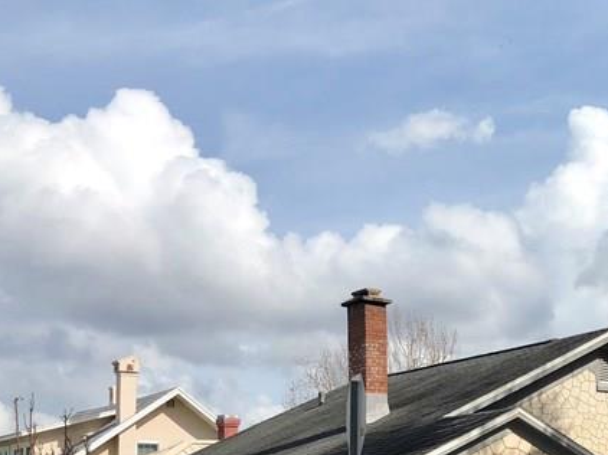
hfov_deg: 26.9
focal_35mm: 68
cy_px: 436
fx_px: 1194
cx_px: 618
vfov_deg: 21.0
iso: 25
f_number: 1.8
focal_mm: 3.99
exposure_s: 1/3205
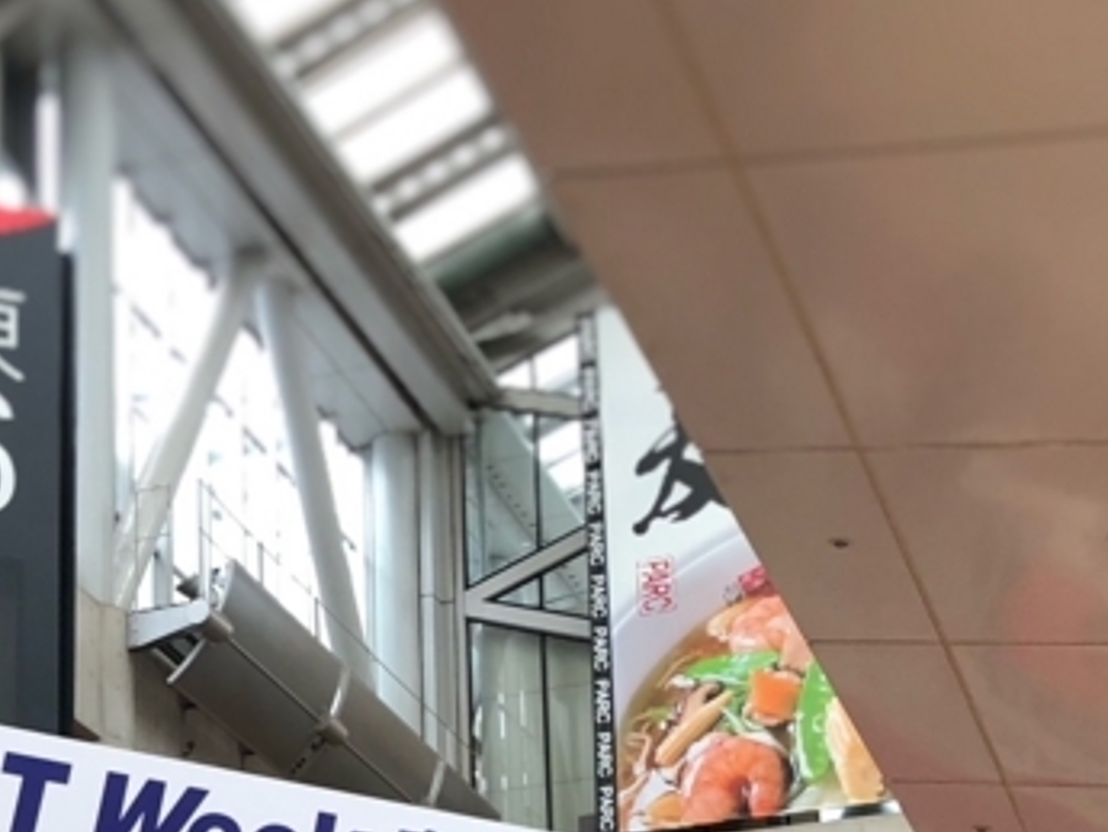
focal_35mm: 83
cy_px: 1025
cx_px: -35
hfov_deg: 22.5
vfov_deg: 16.9
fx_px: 2658
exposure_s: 1/50
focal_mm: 3.99
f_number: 1.8
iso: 32
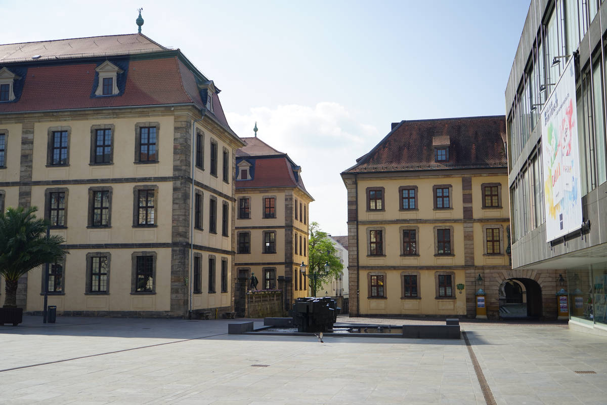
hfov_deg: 50.7
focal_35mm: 38
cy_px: 202
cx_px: 304
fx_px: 641
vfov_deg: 35.1
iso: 100
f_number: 4
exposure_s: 1/1000
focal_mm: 38
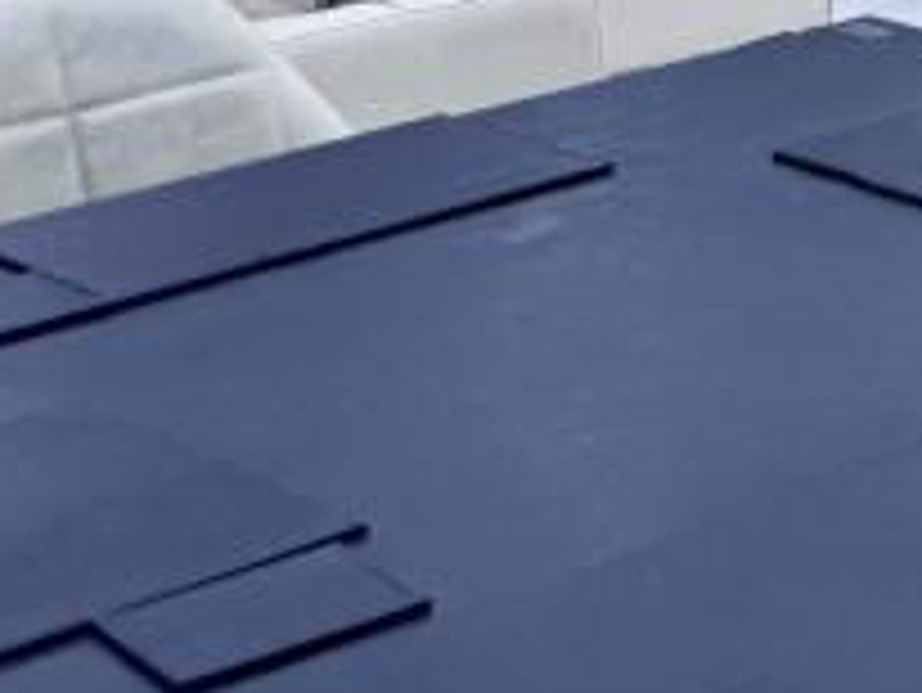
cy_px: -657
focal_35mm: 120
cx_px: 2249
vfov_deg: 11.3
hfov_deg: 12.6
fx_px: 3198
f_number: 1.78
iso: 64
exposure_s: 1/100
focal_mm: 6.76
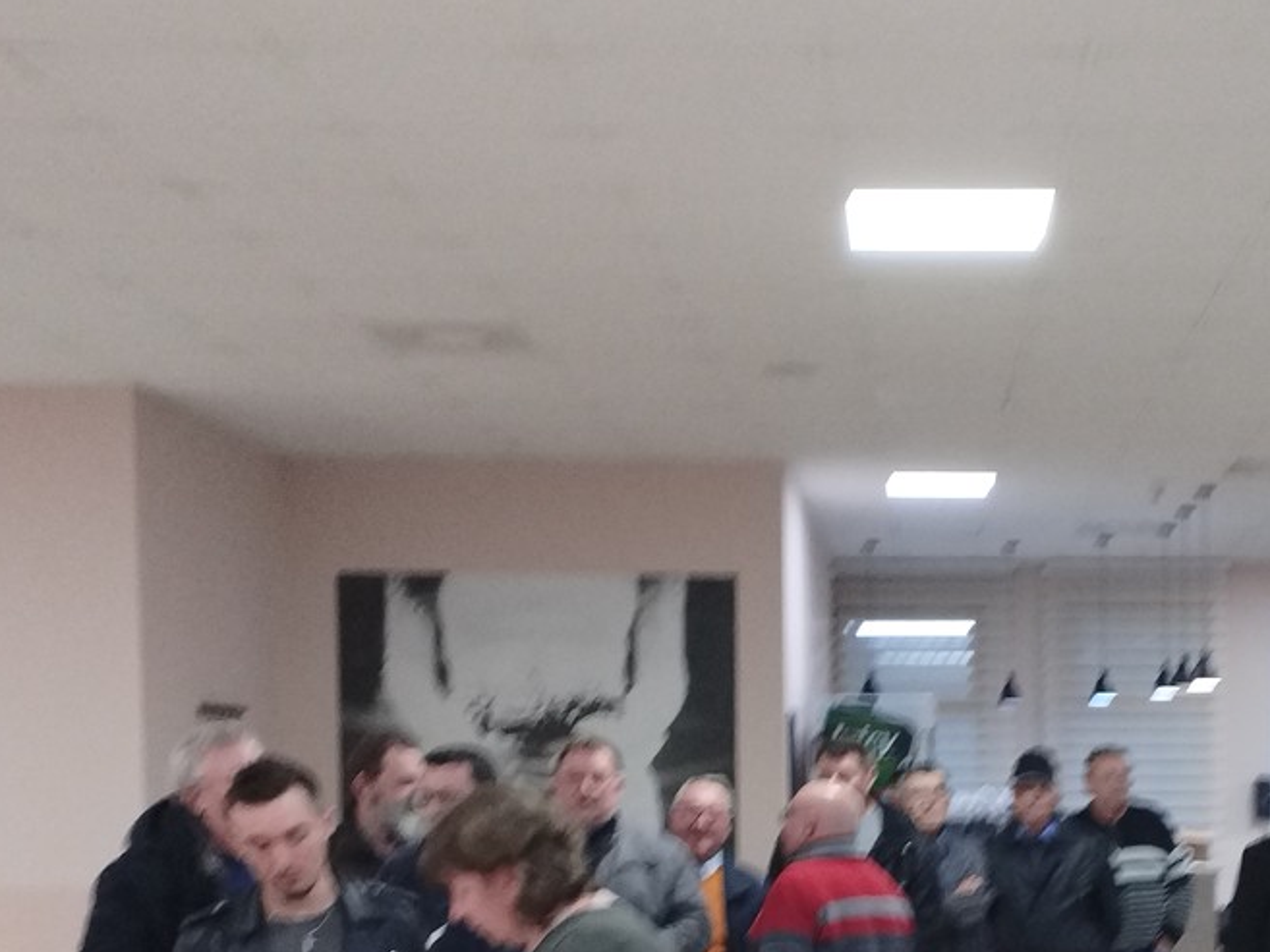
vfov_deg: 24.8
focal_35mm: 57
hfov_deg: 33.3
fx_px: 2092
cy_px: 888
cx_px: 905
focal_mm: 4.25
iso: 217
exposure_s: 1/25
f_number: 1.8
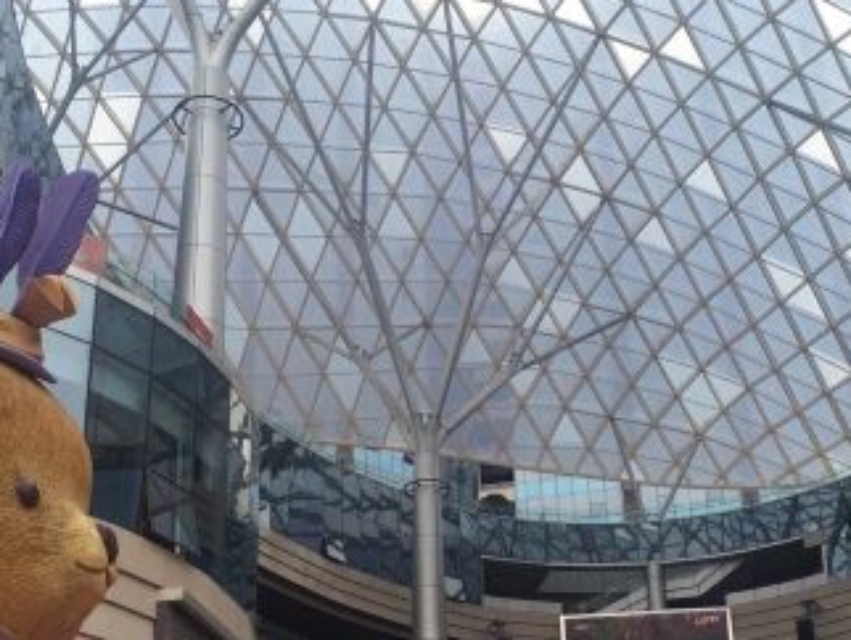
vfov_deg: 22.9
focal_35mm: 63
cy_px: 533
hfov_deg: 30.7
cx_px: 455
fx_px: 1550
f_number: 2.2
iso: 32
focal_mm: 4.15
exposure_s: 1/720
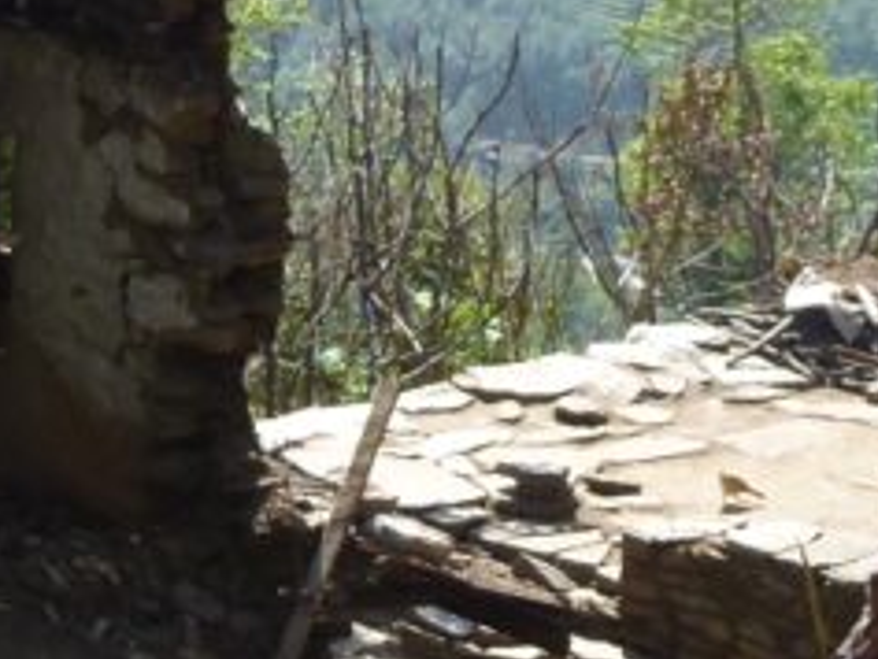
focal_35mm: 186
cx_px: -107
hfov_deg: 10.5
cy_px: 141
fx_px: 4720
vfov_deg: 8.0
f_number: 3.9
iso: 100
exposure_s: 1/400
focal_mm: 7.4
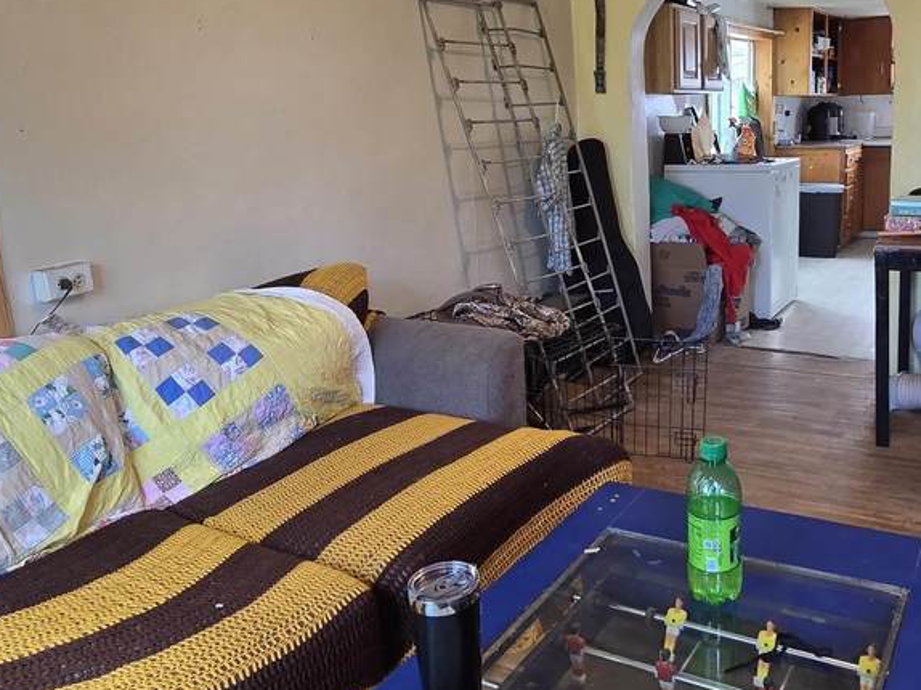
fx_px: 771
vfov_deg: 47.9
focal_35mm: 29
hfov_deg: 60.1
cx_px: 619
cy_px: 271
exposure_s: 1/60
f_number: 2.2
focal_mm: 2.2
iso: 160
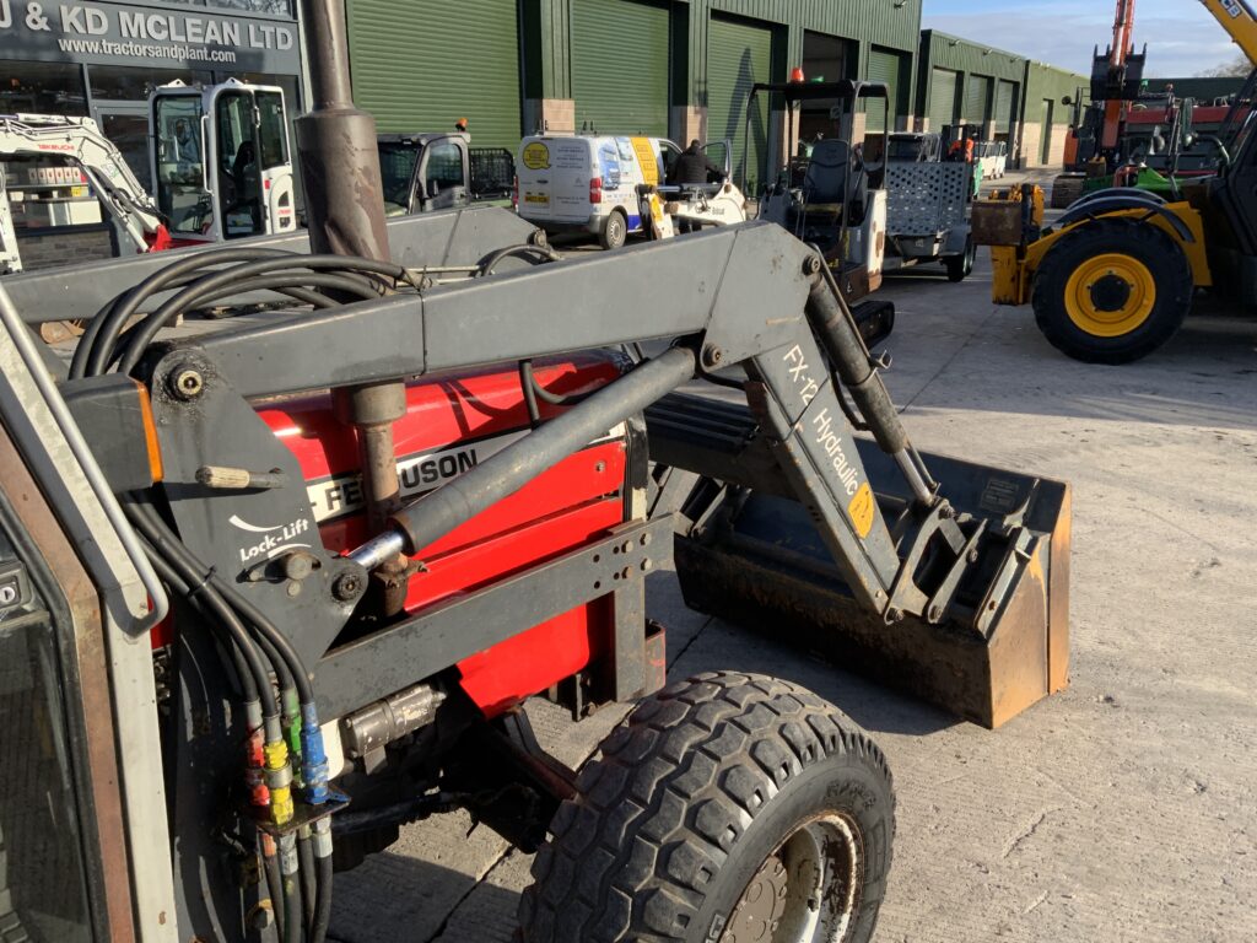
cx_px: 628
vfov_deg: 48.2
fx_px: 1053
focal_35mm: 29
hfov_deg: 61.7
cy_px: 472
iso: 16
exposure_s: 1/709
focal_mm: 3
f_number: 1.8
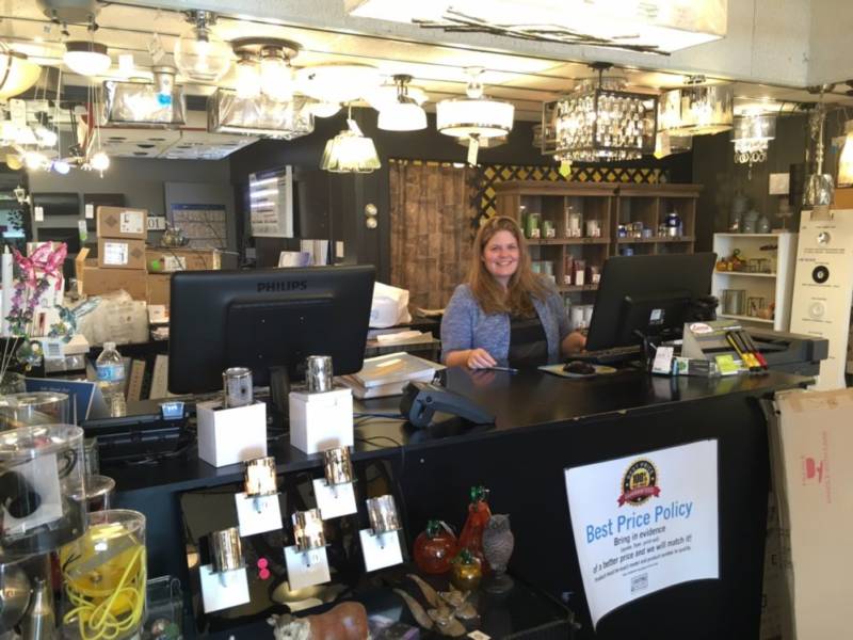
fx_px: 715
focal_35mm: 29
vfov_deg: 48.2
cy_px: 320
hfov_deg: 61.7
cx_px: 426
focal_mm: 4.15
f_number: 2.2
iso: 80
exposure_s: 1/30
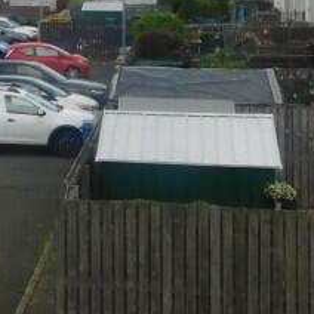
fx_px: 1006
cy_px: -86
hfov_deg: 16.8
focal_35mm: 98
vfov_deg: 16.8
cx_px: -84
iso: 125
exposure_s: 1/1250
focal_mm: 4
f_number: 3
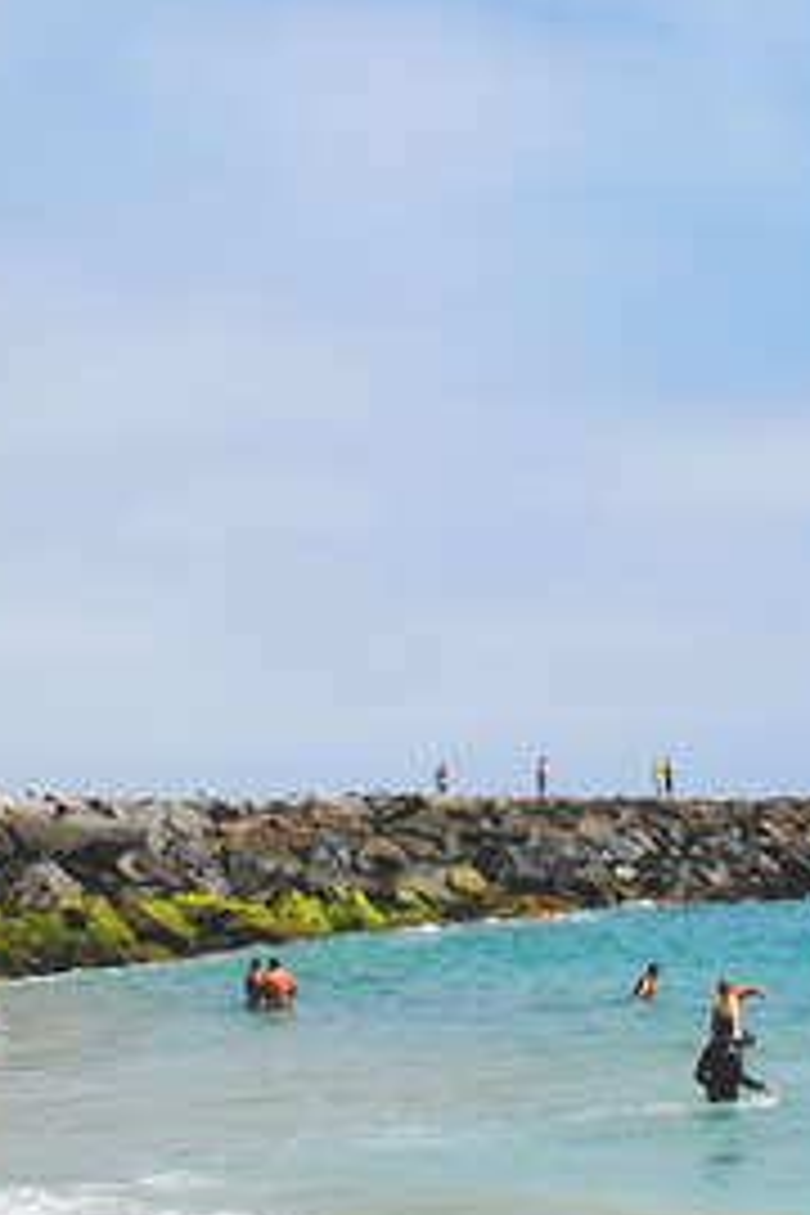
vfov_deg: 25.3
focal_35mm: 80
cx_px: 225
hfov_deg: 17.0
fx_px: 2700
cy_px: 544
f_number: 10
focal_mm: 18
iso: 100
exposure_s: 1/400
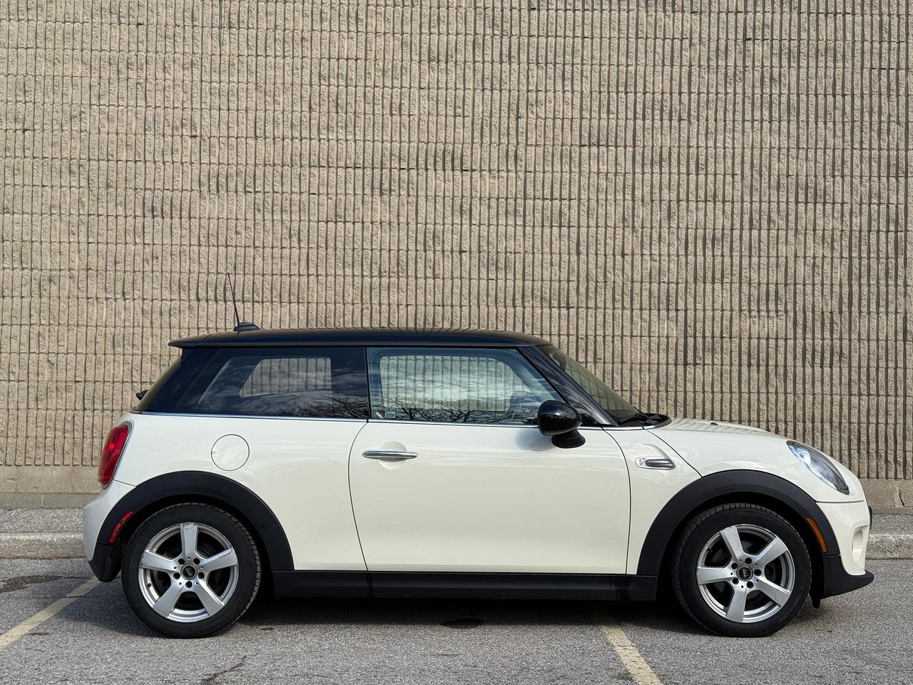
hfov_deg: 39.7
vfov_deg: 30.3
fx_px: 1266
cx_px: 456
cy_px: 342
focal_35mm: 48
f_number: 1.78
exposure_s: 1/2976
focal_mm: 6.76
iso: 64
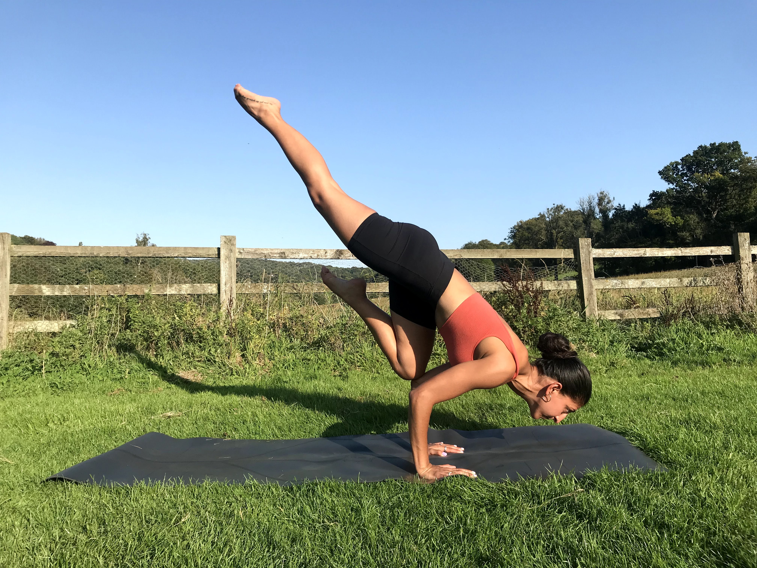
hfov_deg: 63.4
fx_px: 612
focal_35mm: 28
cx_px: 378
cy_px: 284
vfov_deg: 49.7
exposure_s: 1/1953
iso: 20
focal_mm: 3.99
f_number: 1.8
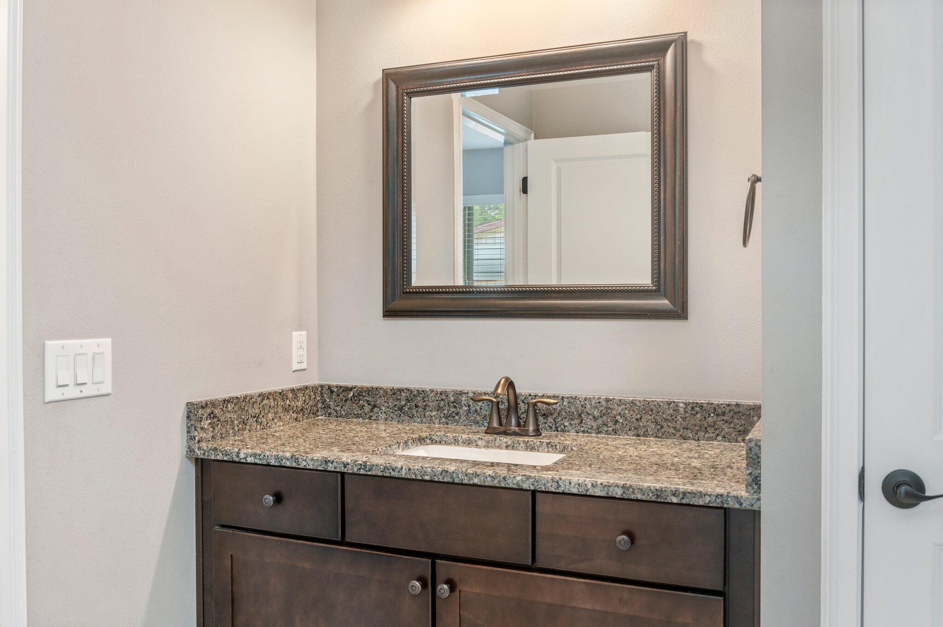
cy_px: 314
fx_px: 785
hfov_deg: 62.0
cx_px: 472
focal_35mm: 30
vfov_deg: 43.5
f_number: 9
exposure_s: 1/30
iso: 400
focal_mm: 30
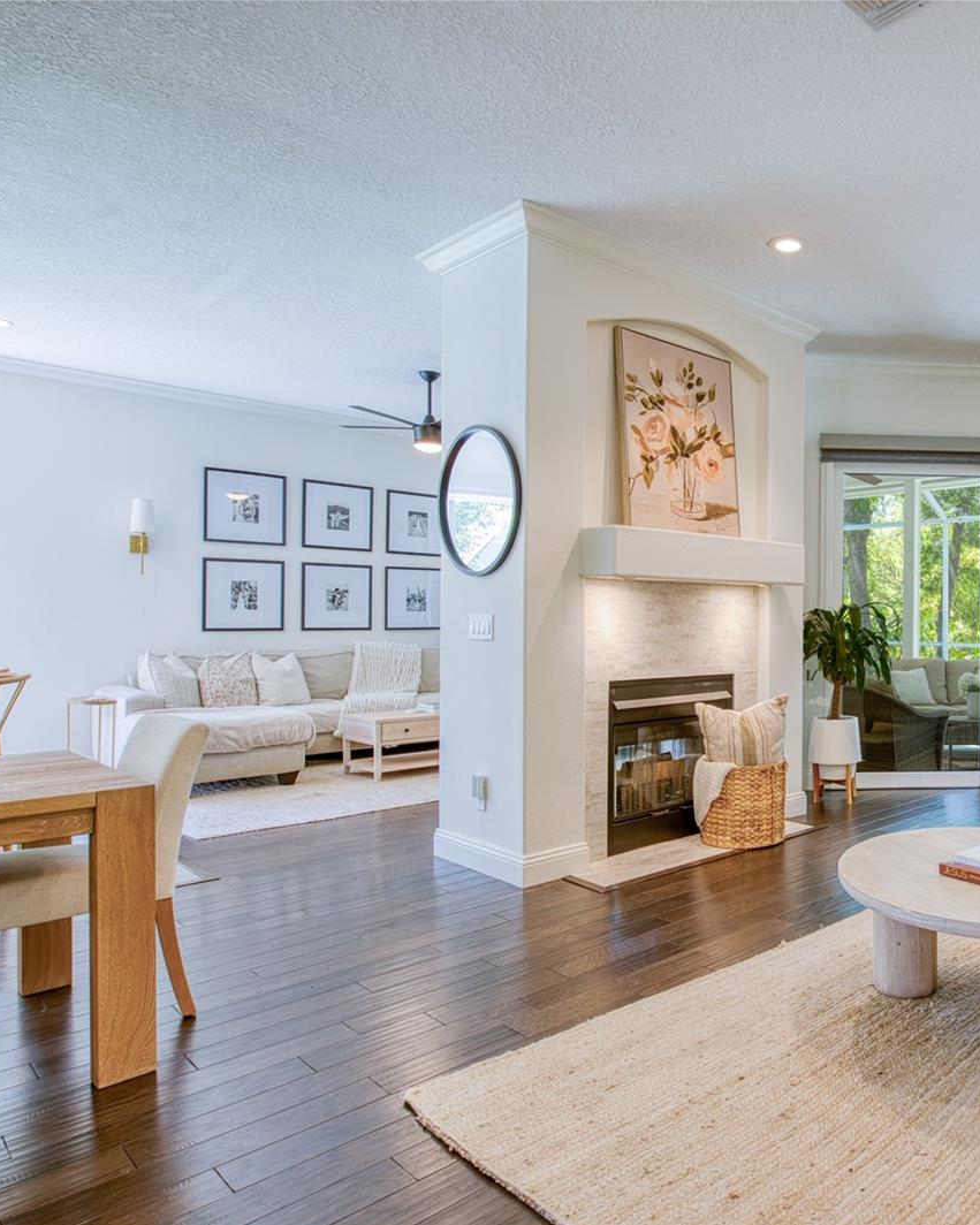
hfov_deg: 53.8
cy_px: 613
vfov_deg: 70.3
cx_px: 818
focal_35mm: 24
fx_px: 870
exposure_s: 1/6
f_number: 8
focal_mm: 17
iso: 200
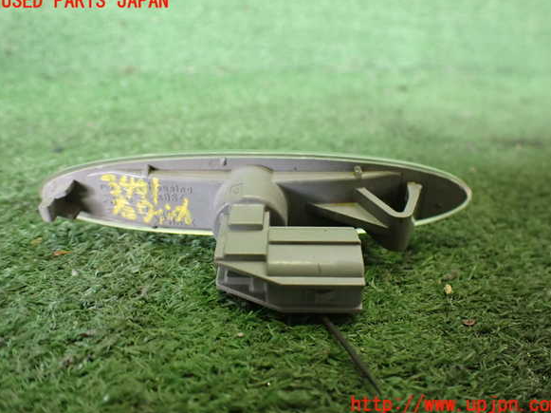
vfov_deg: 45.4
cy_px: 203
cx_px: 281
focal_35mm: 31
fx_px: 493
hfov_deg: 58.4
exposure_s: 1/60
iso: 800
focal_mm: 5.4
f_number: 2.3
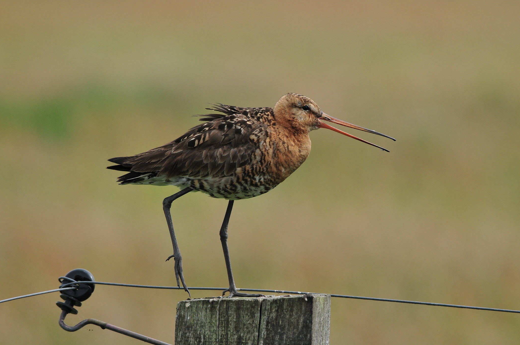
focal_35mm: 513
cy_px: 191
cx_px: 270
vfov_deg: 2.7
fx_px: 7401
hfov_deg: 4.0
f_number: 5.6
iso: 200
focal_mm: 300
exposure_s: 1/1250
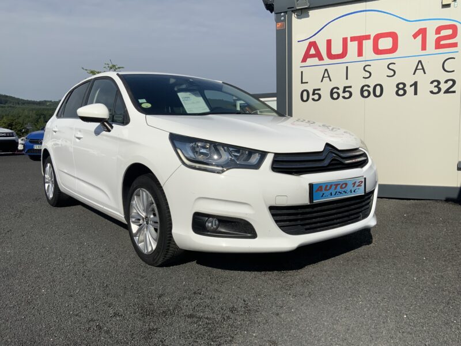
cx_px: 230
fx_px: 386
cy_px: 173
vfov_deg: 48.2
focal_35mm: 29
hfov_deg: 61.7
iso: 20
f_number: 1.8
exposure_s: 1/5814
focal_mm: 3
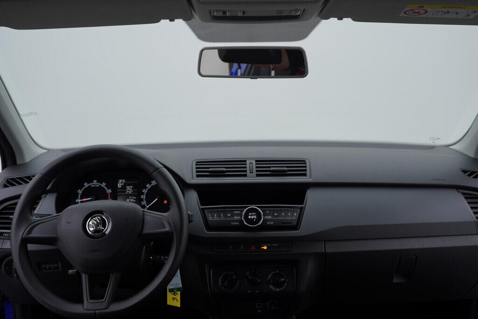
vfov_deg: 36.9
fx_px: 478
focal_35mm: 36
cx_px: 239
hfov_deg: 53.1
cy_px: 160
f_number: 4
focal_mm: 24
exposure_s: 1/80
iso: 125
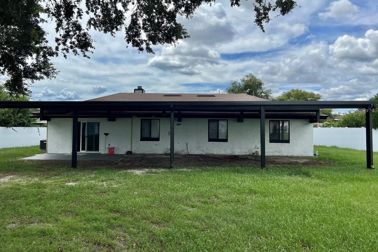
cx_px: 183
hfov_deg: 65.5
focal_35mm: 28
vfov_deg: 46.3
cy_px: 110
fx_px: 294
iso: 50
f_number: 1.5
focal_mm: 5.7
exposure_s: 1/6579
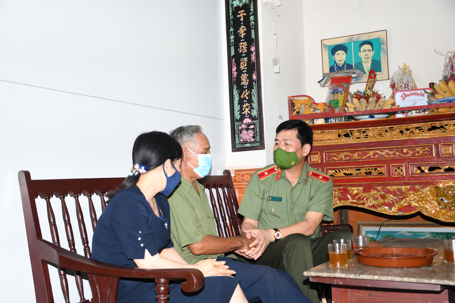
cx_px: 228
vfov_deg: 28.1
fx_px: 607
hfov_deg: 41.1
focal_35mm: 48
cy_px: 152
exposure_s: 1/200
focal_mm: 32
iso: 320
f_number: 4
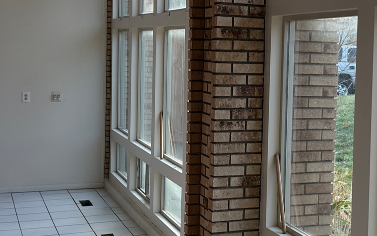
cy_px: 98
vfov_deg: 18.9
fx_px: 709
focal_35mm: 69
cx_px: 273
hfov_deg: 29.4
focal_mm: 6.86
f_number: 1.78
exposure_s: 1/164
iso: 100
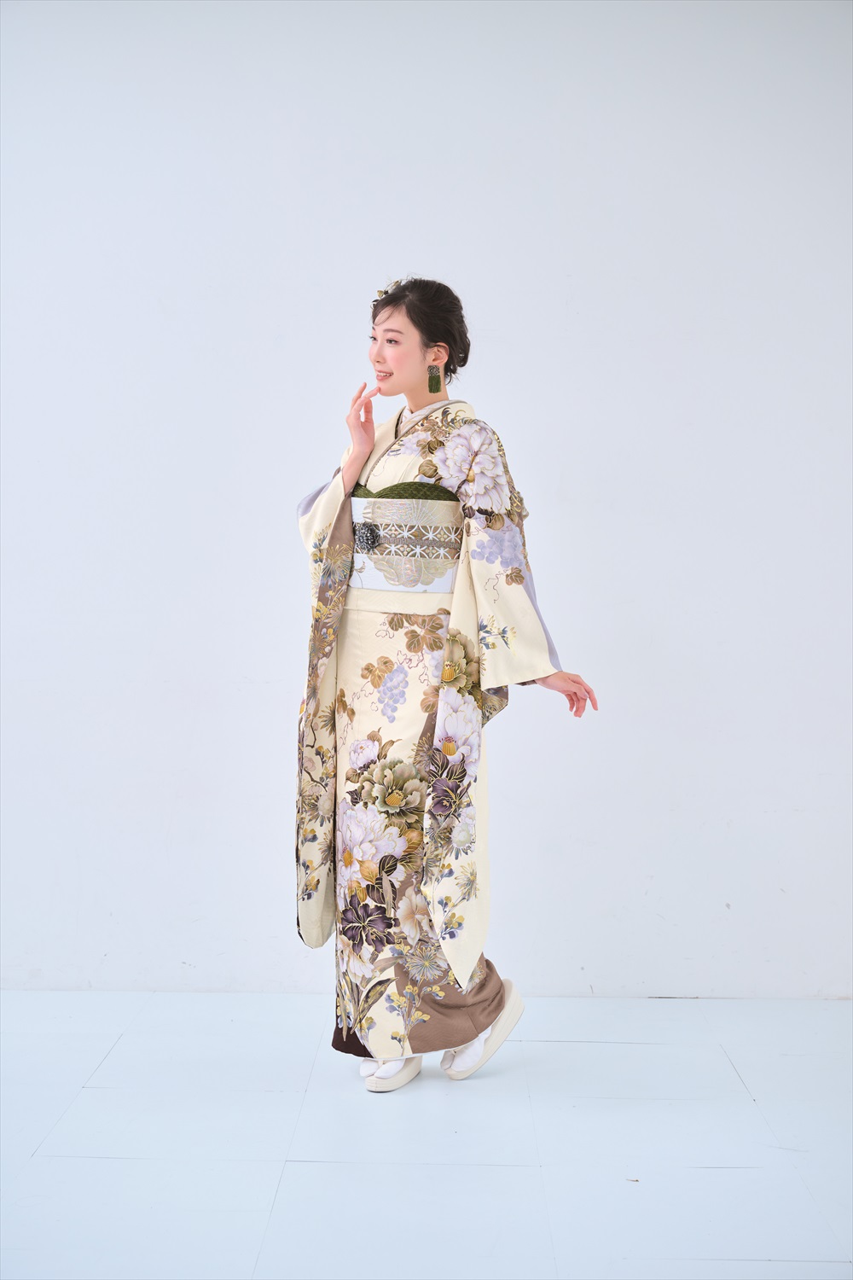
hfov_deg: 26.5
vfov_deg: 38.9
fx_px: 1812
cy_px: 640
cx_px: 426
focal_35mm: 51
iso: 200
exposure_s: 1/160
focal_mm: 51
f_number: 5
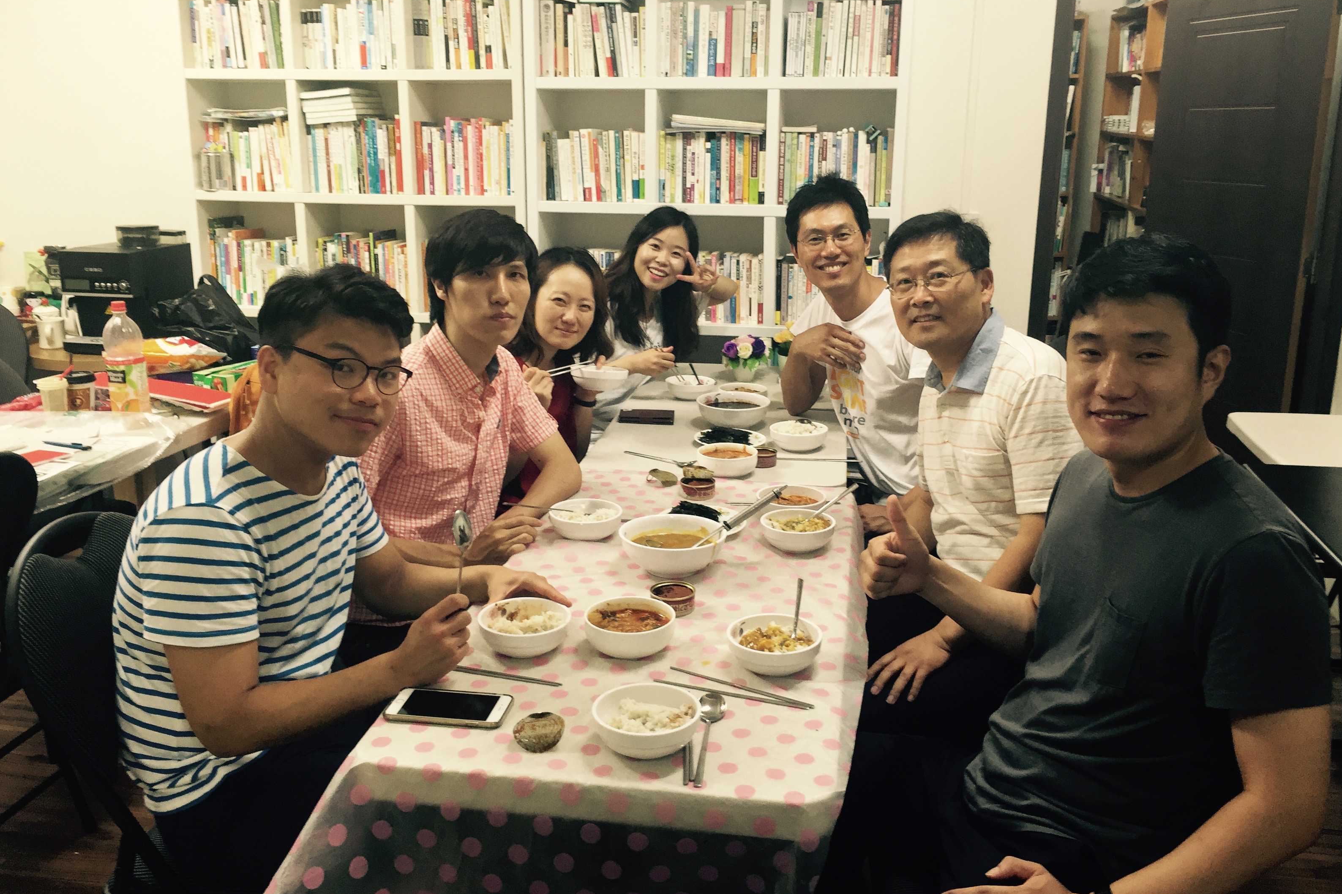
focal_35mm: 31
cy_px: 444
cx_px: 676
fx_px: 1155
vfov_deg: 42.3
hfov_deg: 60.3
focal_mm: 4.15
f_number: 2.2
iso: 80
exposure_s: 1/30
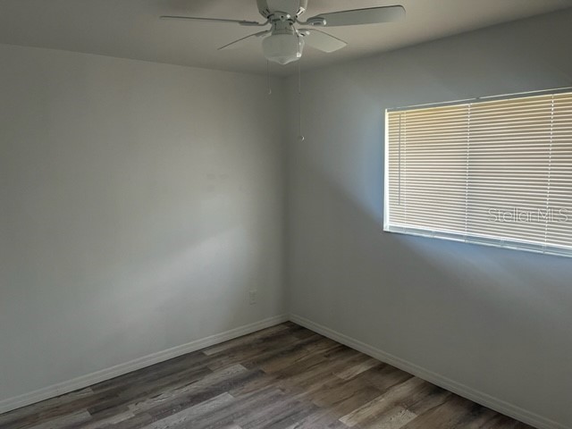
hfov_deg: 67.3
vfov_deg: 53.1
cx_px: 286
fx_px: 430
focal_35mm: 26
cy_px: 214
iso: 100
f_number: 1.6
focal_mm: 5.1
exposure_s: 1/60
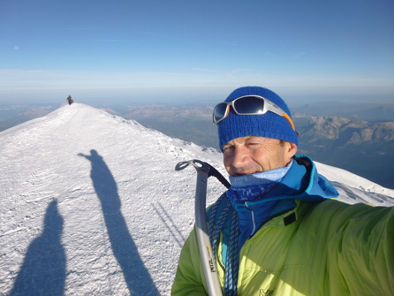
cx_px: 197
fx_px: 285
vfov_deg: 54.9
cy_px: 148
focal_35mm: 25
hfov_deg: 69.4
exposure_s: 1/200
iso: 100
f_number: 9
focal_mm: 4.5
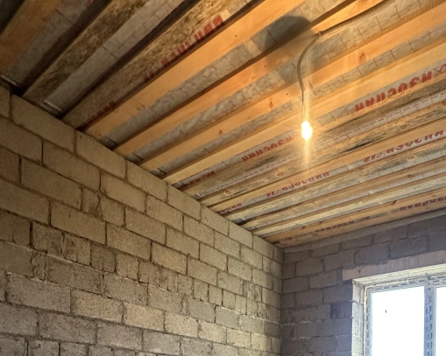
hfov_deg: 59.3
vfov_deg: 40.4
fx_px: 383
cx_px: 290
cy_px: 392
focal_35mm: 29
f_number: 2.2
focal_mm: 2.22
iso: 250
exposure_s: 1/50
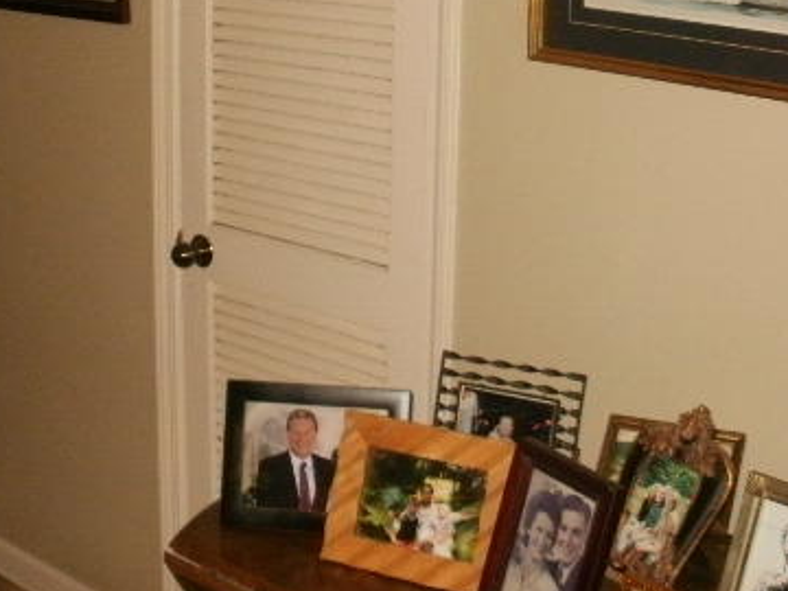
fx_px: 1457
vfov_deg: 22.8
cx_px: 462
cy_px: 179
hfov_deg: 30.2
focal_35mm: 64
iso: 200
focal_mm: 6.3
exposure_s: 1/30
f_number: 3.5
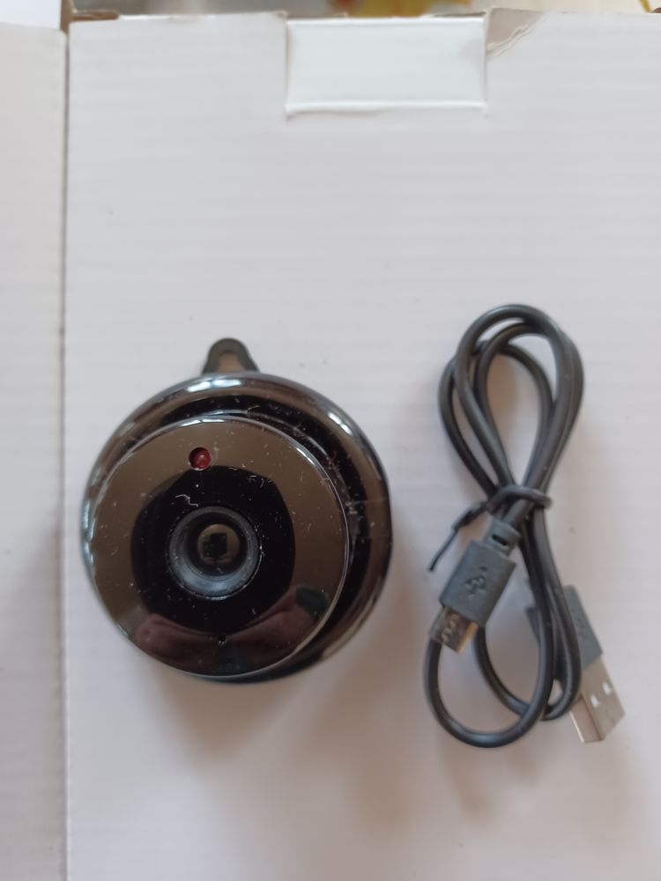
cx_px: 330
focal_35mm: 25
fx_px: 637
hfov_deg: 54.9
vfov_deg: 69.4
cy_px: 440
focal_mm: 4.6
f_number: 1.8
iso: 400
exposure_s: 1/33.3
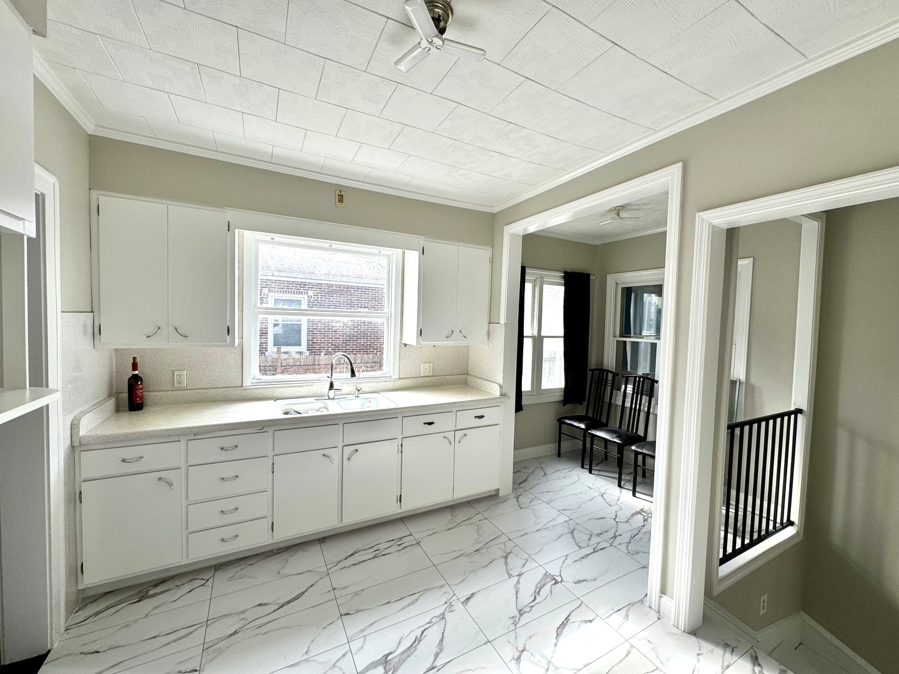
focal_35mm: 14
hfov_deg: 102.1
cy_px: 337
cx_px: 450
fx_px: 364
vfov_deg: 85.7
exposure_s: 1/250
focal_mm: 2.22
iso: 40
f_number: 2.2
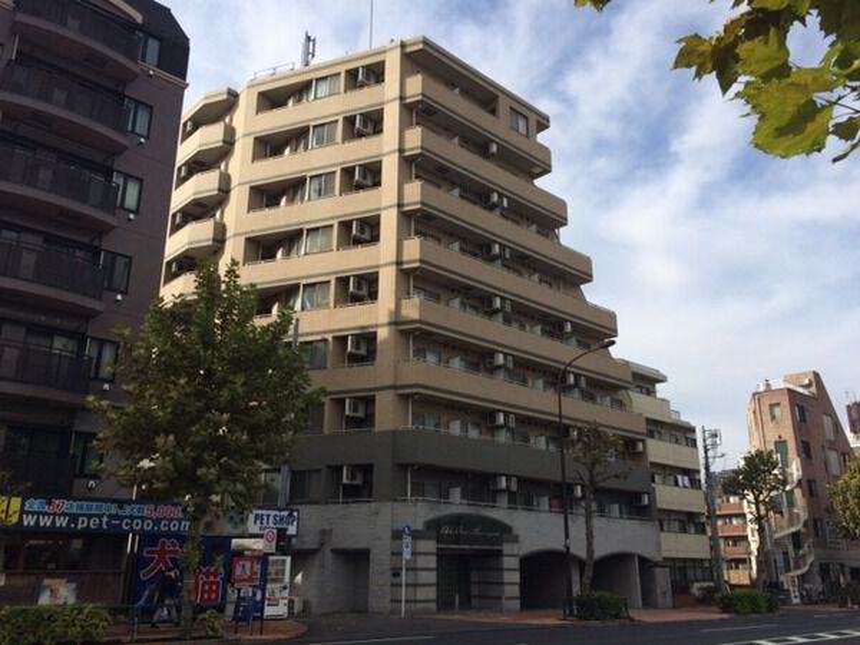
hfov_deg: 61.7
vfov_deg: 48.2
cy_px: 322
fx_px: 720
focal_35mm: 29
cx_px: 430
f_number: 2.2
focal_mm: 4.15
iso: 32
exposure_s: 1/2564
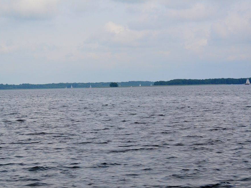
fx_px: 834
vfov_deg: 12.9
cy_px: 94
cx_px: 110
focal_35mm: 115
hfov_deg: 17.1
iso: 900
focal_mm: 70
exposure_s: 1/8000
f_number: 4.5
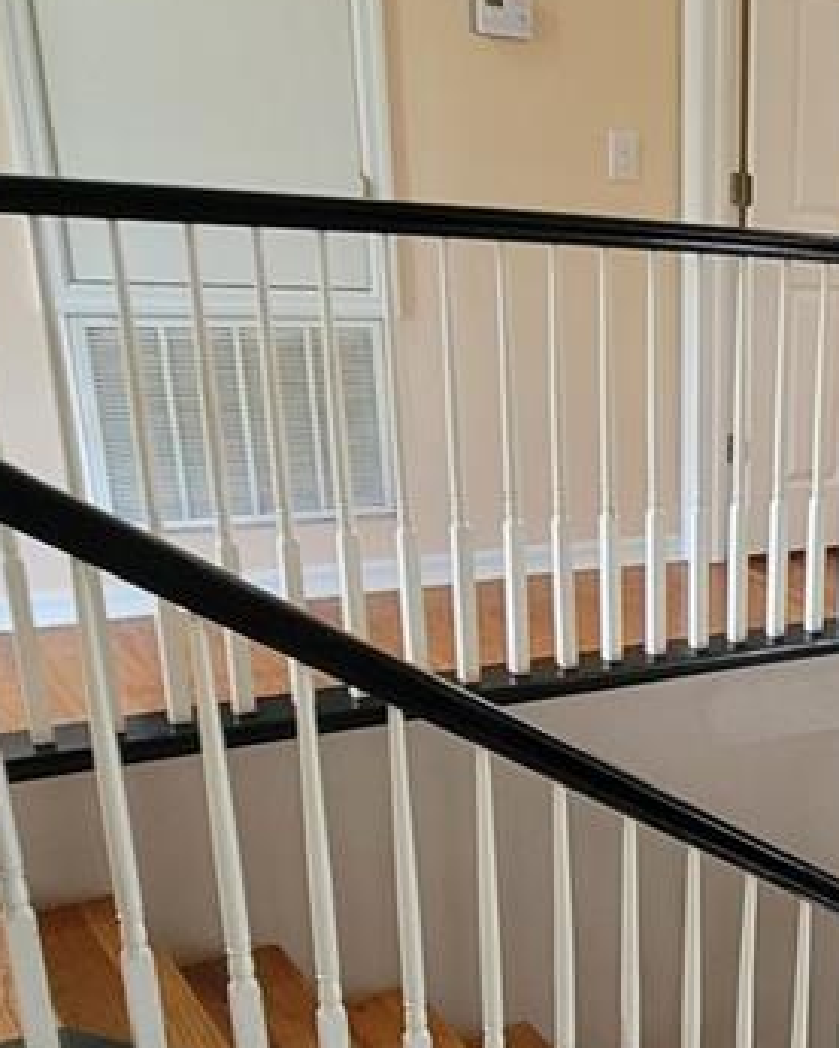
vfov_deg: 41.0
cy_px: 757
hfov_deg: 26.1
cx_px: 1227
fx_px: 1365
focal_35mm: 44
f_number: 2.2
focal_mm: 2.2
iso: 400
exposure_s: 1/30
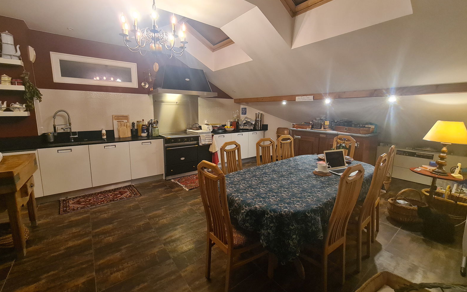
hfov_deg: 105.3
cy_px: 137
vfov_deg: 78.5
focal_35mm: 14
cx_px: 230
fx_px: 178
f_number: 2.2
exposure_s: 1/50
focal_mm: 2.2
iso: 400
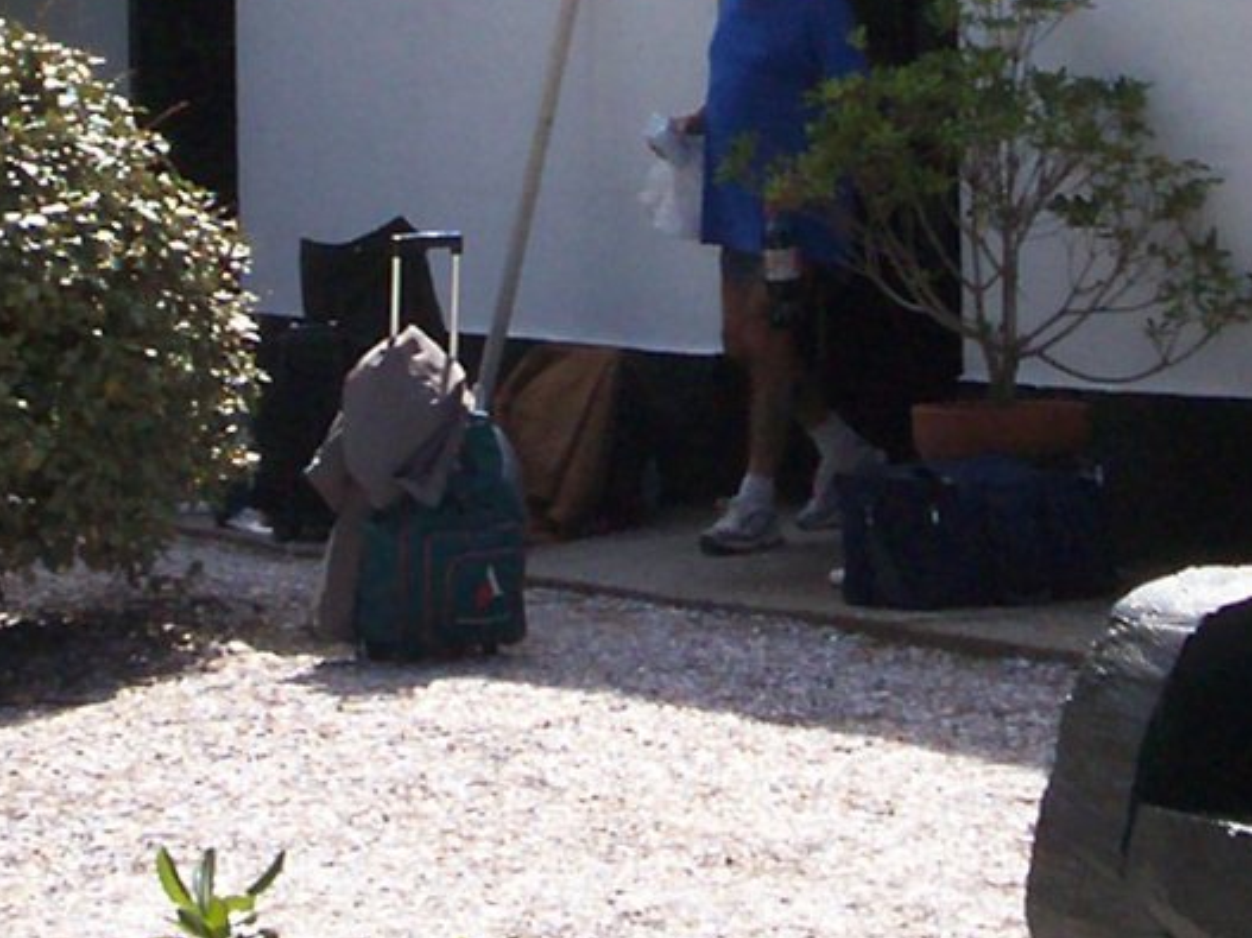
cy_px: -227
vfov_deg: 10.6
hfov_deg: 14.4
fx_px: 4954
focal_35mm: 137
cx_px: 812
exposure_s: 1/382
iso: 100
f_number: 4.5
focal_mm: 5.9
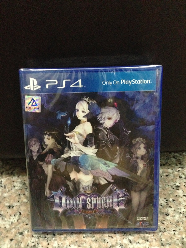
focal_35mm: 33
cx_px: 93
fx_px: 236
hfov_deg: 42.9
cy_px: 124
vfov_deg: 55.4
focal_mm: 4.12
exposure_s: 1/15
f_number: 2.4
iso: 800
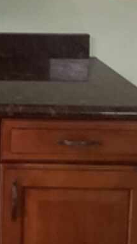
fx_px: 731
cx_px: -187
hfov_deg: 9.6
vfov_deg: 18.2
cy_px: -28
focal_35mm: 113
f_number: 2.4
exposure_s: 1/40
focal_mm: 3.3
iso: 250
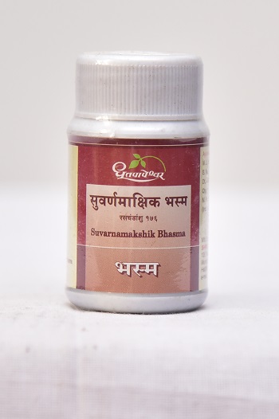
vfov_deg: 17.1
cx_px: 140
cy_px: 210
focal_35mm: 120
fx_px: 1397
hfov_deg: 11.4
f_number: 4
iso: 1600
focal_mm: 120
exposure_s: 1/160
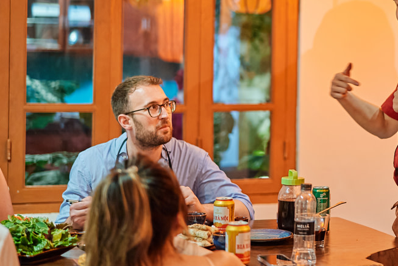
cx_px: 375
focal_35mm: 98
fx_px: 1084
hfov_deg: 20.3
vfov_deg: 13.9
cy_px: 69
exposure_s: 1/125
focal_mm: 50
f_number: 1.4
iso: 640
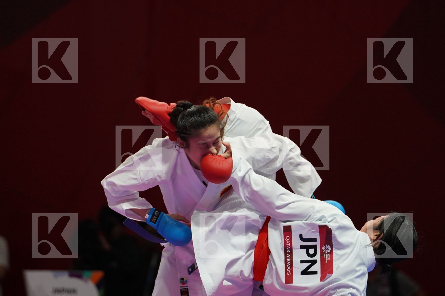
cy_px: 148
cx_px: 222
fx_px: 4277
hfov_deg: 6.0
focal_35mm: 346
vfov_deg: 4.0
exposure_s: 1/1000
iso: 2000
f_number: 4
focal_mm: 231
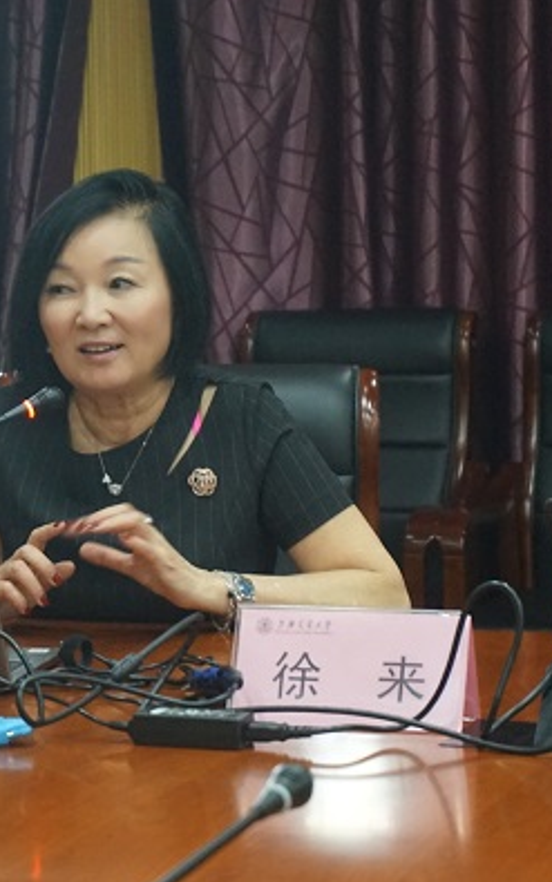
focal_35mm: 114
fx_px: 2738
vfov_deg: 18.3
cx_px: 143
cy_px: 444
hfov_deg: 11.5
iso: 3200
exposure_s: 1/50
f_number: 5.6
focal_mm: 49
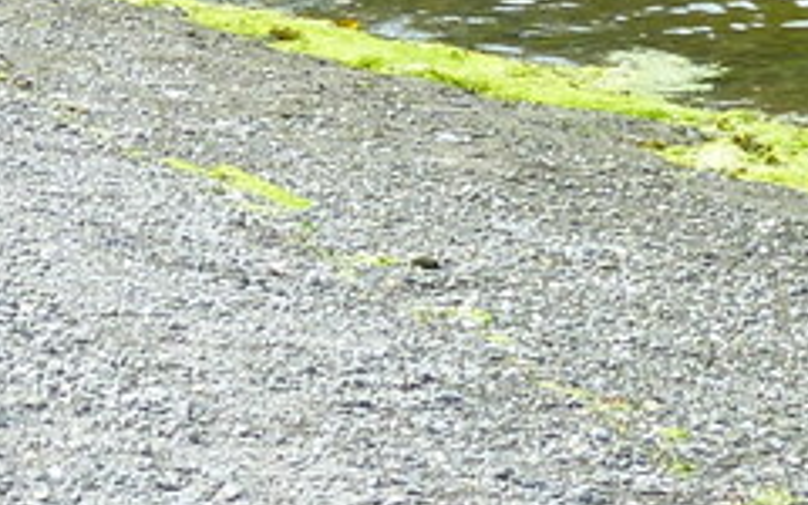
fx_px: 6716
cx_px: -559
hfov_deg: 6.7
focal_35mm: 305
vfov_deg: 4.2
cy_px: -909
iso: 80
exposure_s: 1/100
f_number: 4.5
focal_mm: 9.7
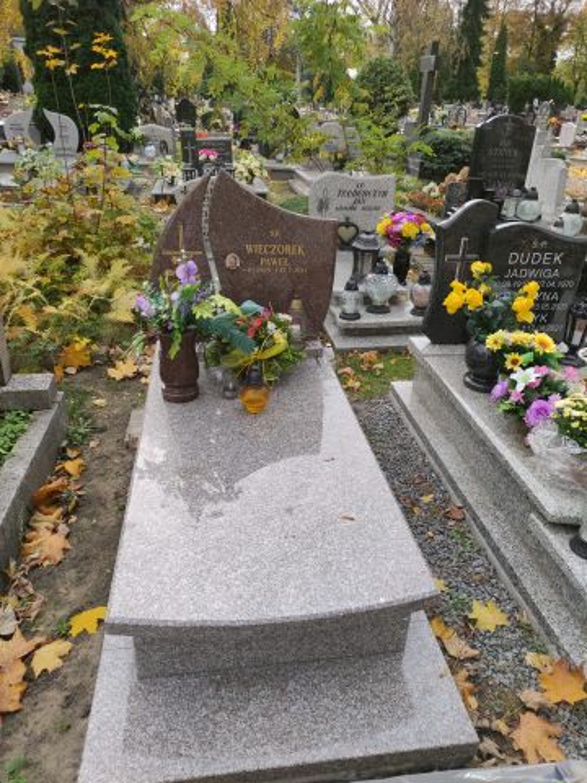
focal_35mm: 25
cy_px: 392
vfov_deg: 69.4
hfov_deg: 54.9
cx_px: 294
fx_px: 565
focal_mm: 5.43
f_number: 1.89
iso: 50
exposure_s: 1/527
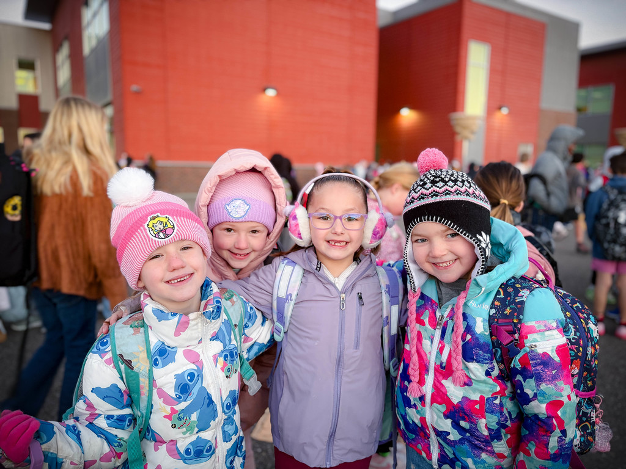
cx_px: 313
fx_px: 470
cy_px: 234
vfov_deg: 53.1
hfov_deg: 67.3
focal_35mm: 26
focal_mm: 5.96
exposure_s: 1/80
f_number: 1.6
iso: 125
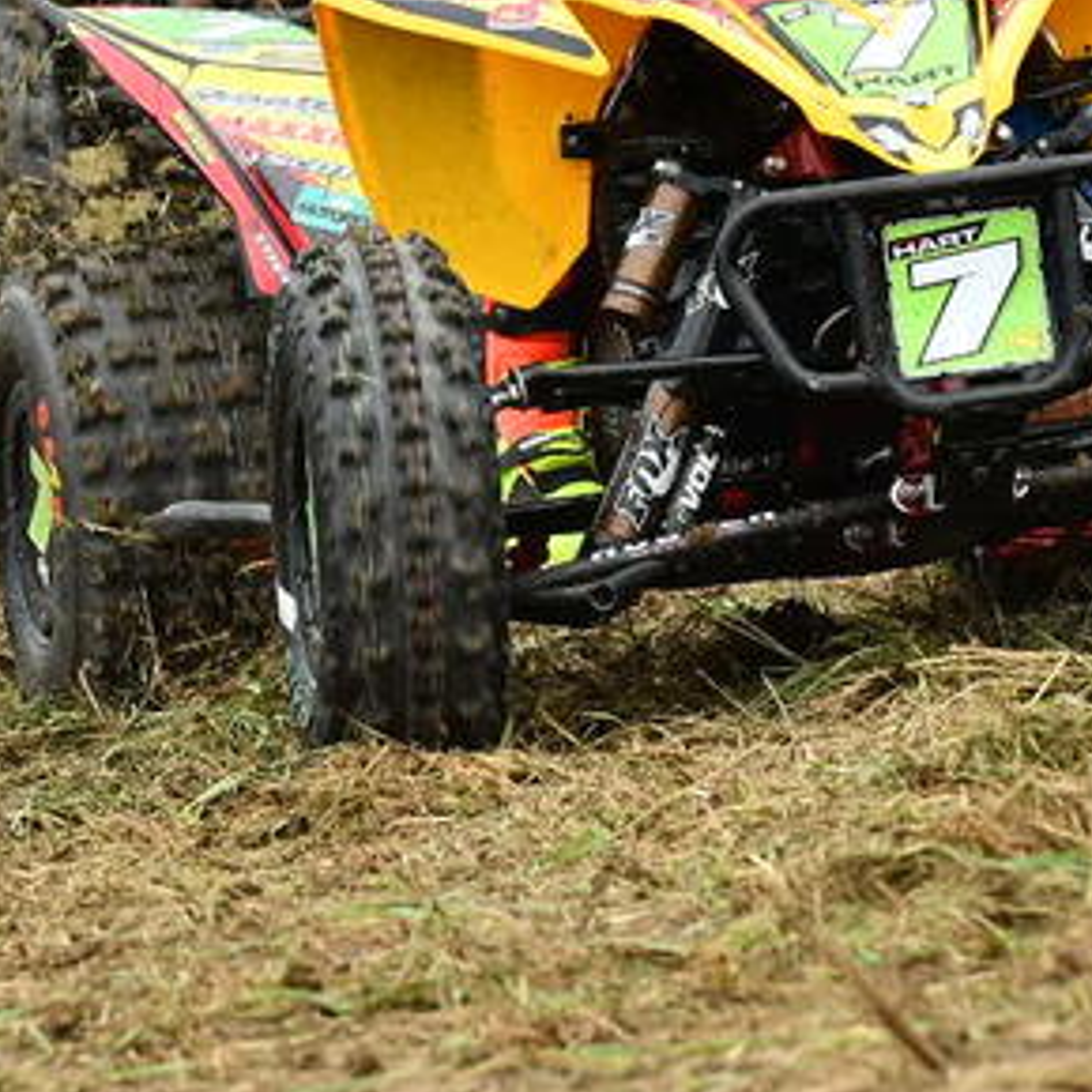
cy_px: -56
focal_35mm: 599
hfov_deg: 2.9
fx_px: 21379
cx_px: 921
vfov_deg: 2.9
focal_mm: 140
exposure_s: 1/1000
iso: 640
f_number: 5
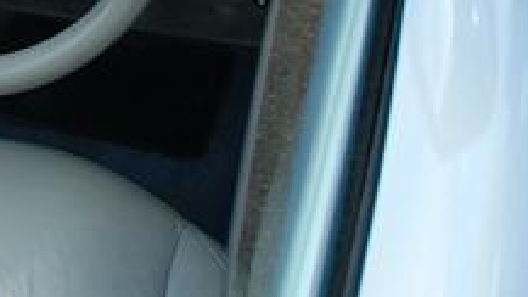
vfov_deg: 9.0
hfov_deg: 15.1
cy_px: -158
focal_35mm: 131
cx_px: -276
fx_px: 1830
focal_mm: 25
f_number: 6.3
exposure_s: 1/160
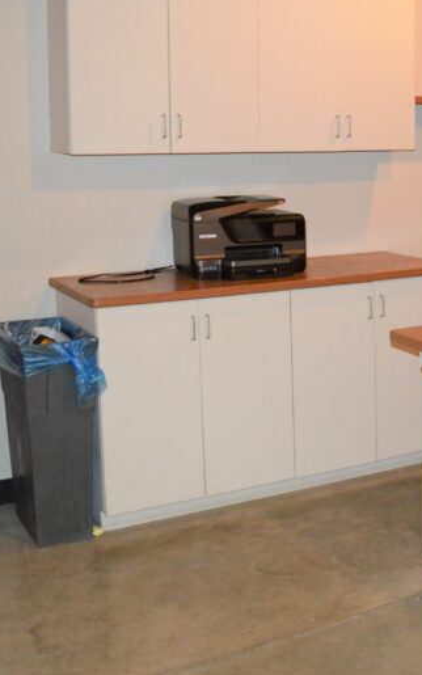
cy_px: 239
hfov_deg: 21.5
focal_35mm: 54
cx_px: 558
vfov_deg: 37.2
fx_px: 993
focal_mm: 18
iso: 1800
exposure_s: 1/60
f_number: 3.5
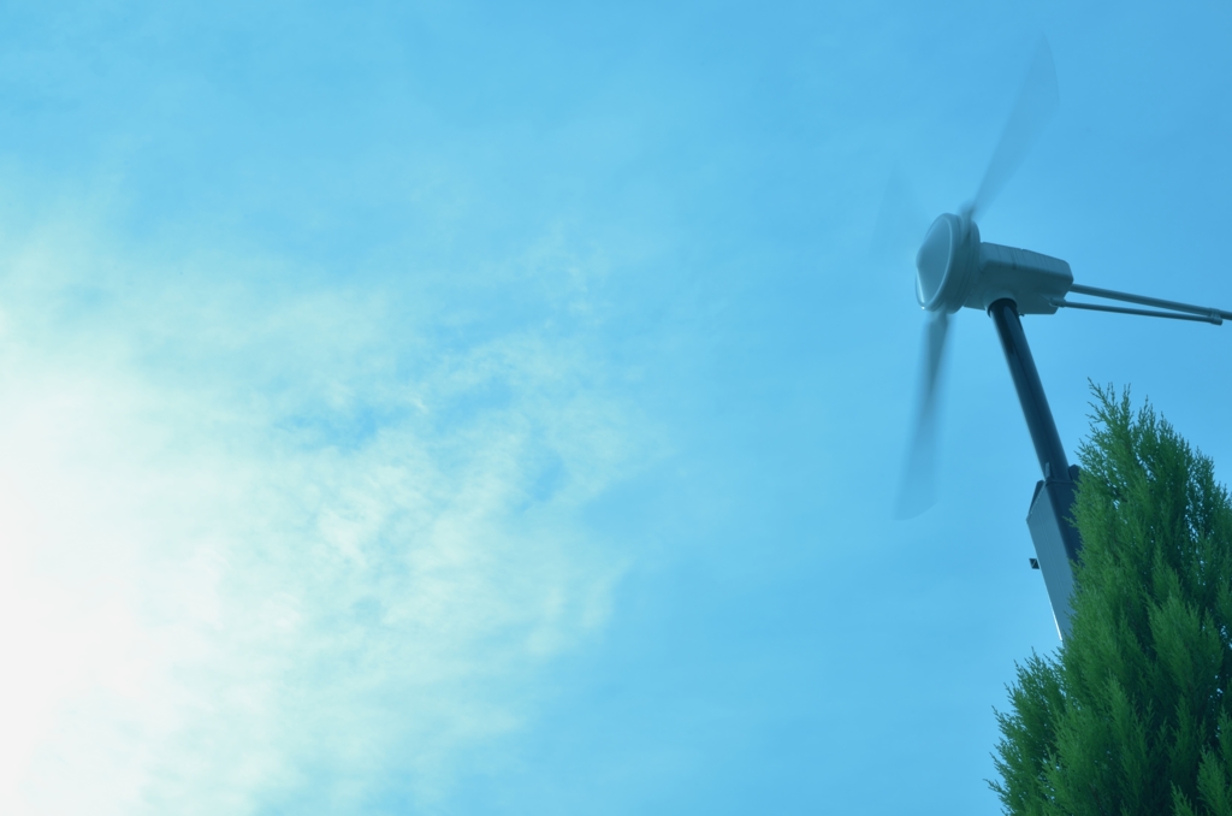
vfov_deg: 25.6
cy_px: 408
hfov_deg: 37.9
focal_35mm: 52
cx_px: 616
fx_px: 1793
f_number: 22
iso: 100
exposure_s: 1/30
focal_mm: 35
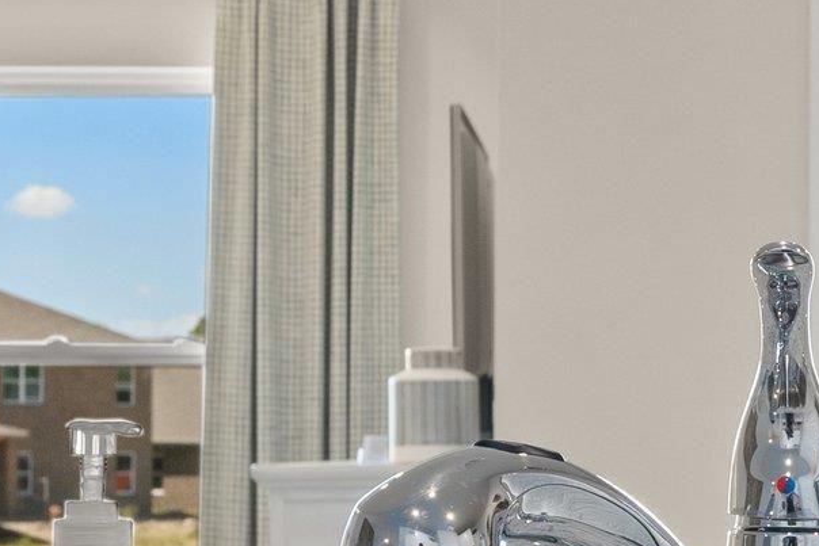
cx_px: 812
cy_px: 421
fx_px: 2776
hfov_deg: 16.4
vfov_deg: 11.2
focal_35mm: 122
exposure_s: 1/8
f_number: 8
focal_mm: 24
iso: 400
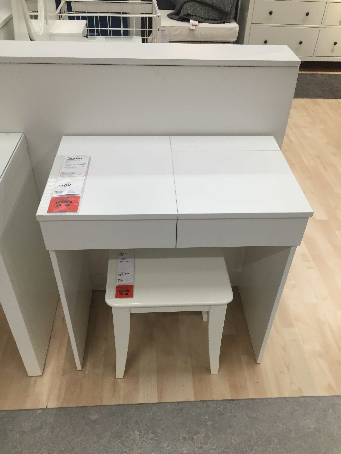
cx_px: 170
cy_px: 227
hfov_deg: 48.2
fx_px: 381
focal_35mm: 29
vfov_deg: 61.7
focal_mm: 4.15
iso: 40
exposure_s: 1/30
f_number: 2.2
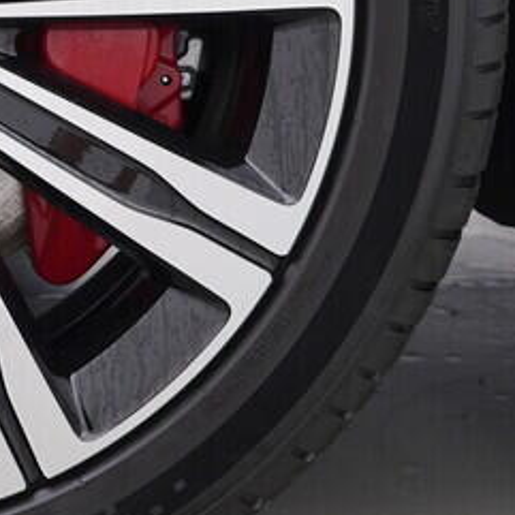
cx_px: -120
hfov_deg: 13.0
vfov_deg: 13.2
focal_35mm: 130
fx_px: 2188
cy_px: -5
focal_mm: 24
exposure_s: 1/80
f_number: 4
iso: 125
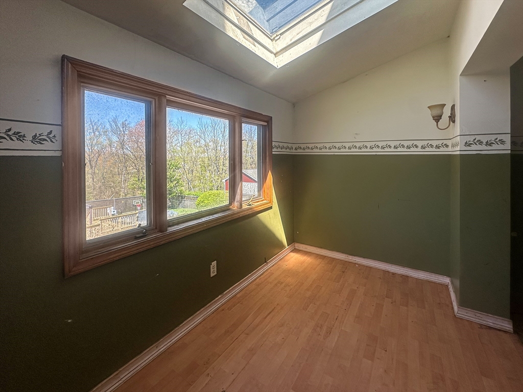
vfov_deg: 85.7
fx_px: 212
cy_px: 196
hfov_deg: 102.1
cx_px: 262
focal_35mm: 14
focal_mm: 2.22
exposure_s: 1/280
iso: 40
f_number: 2.2
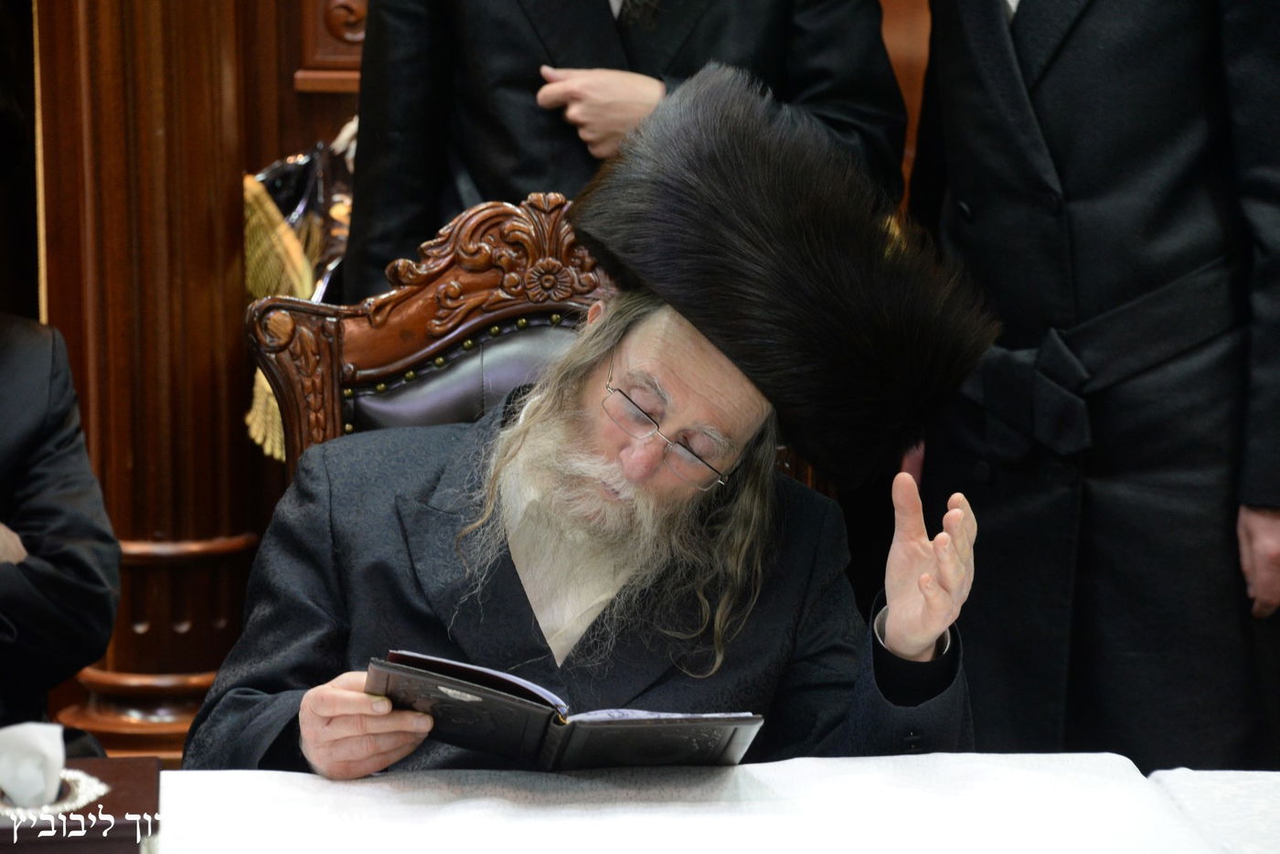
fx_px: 6045
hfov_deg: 12.1
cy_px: 427
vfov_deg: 8.1
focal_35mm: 170
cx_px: 640
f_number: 6.3
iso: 2500
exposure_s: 1/60
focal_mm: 170
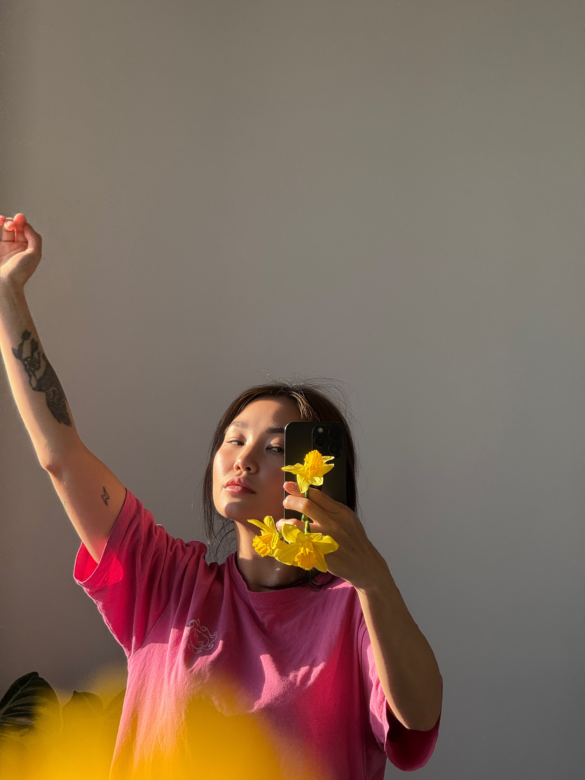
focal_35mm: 120
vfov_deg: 16.4
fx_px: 2704
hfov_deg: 12.3
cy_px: 390
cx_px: 292
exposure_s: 1/130
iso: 50
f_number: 2.8
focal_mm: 15.66
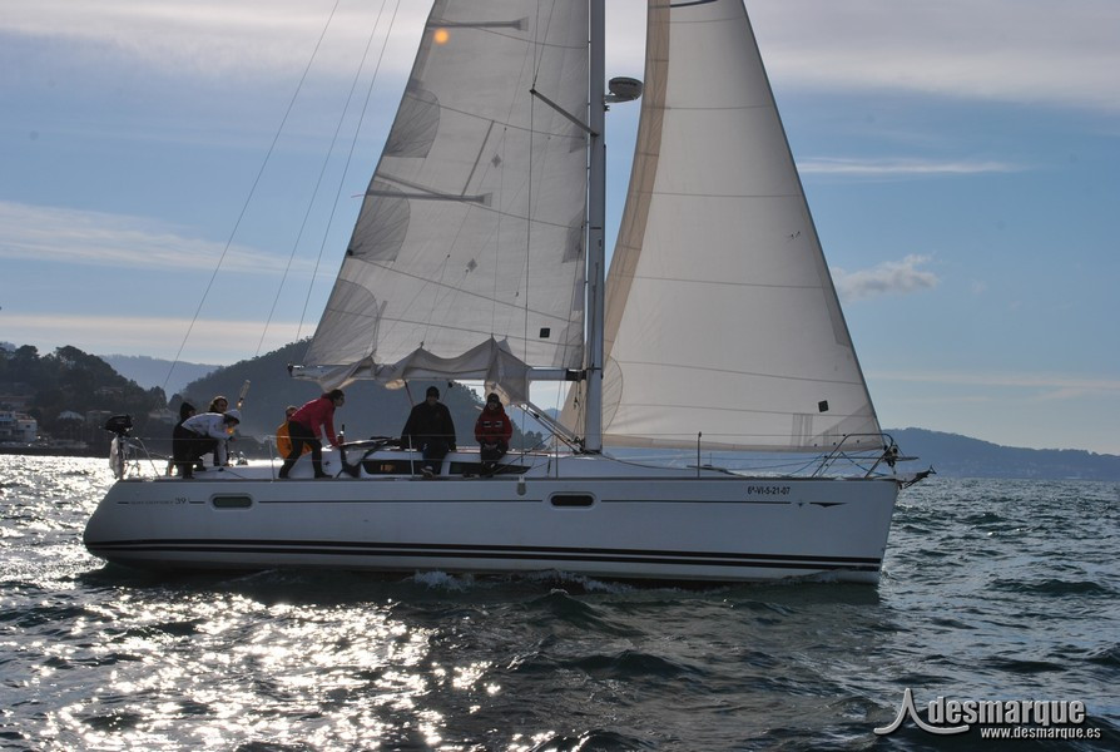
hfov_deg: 35.0
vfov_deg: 23.9
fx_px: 1777
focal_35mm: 57
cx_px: 560
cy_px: 376
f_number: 11
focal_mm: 38
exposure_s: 1/500
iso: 100
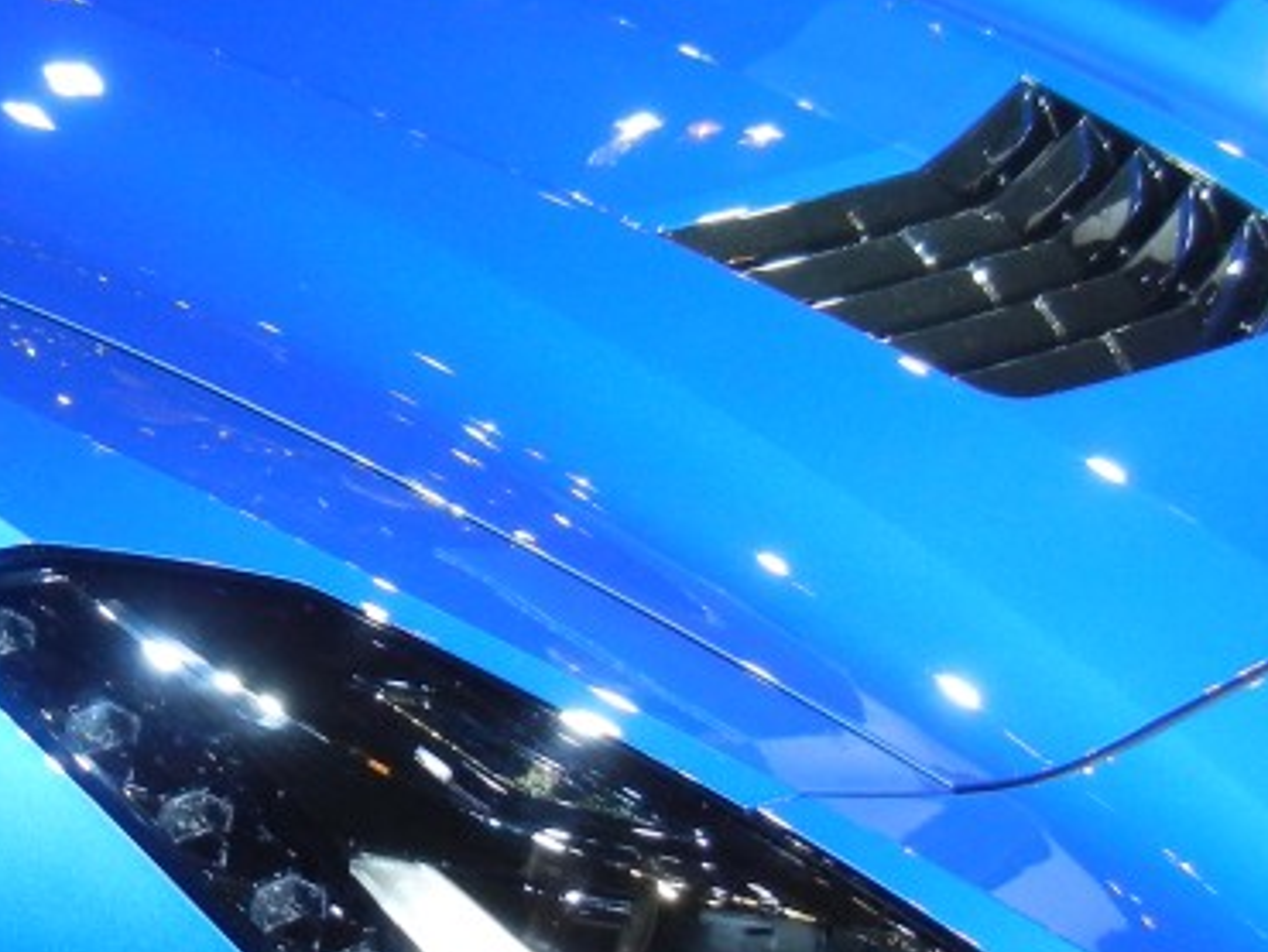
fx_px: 3042
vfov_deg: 17.8
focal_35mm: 83
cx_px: 154
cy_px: 459
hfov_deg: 23.0
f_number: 3.5
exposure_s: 1/63.4
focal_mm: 5.4
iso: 368
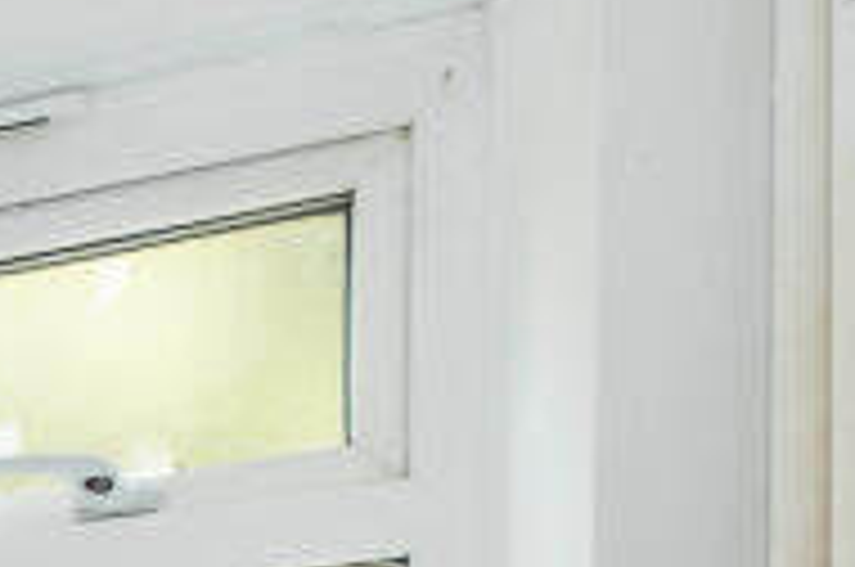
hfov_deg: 16.8
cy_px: 1285
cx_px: -958
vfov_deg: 13.3
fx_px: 1920
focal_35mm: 81
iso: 320
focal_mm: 10
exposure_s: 1/50
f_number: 5.6
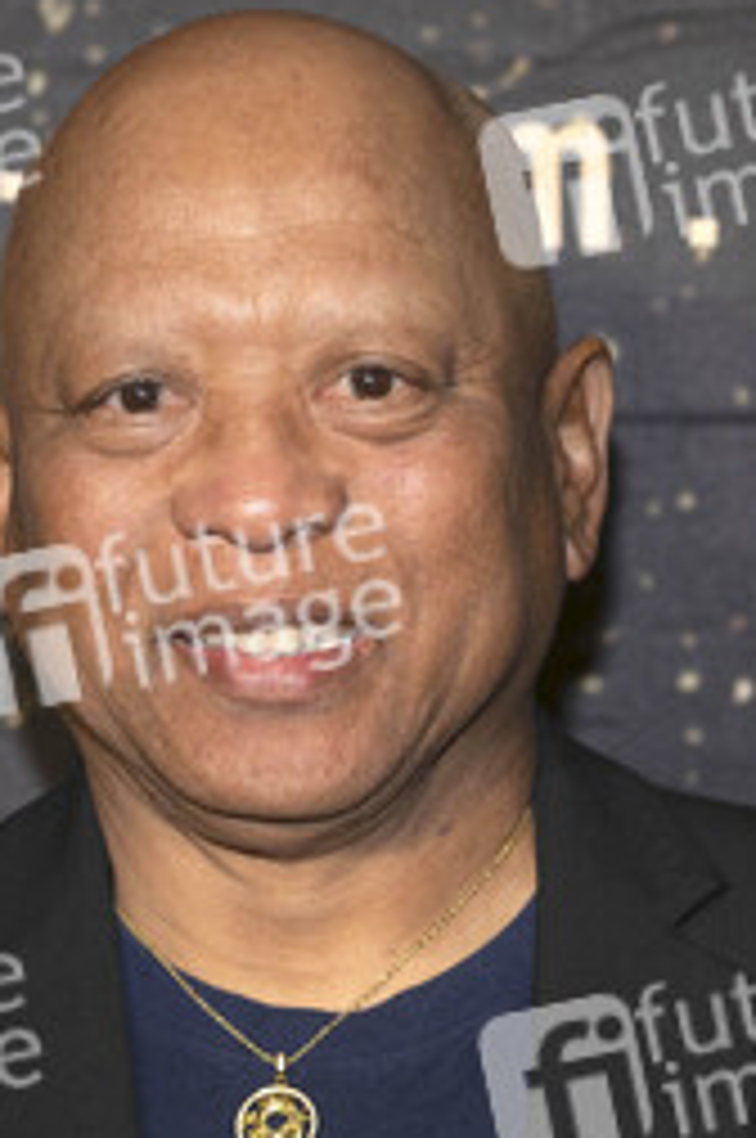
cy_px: 837
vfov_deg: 10.8
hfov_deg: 7.2
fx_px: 6001
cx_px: 302
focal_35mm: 190
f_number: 5.6
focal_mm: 120
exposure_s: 1/200
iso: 800
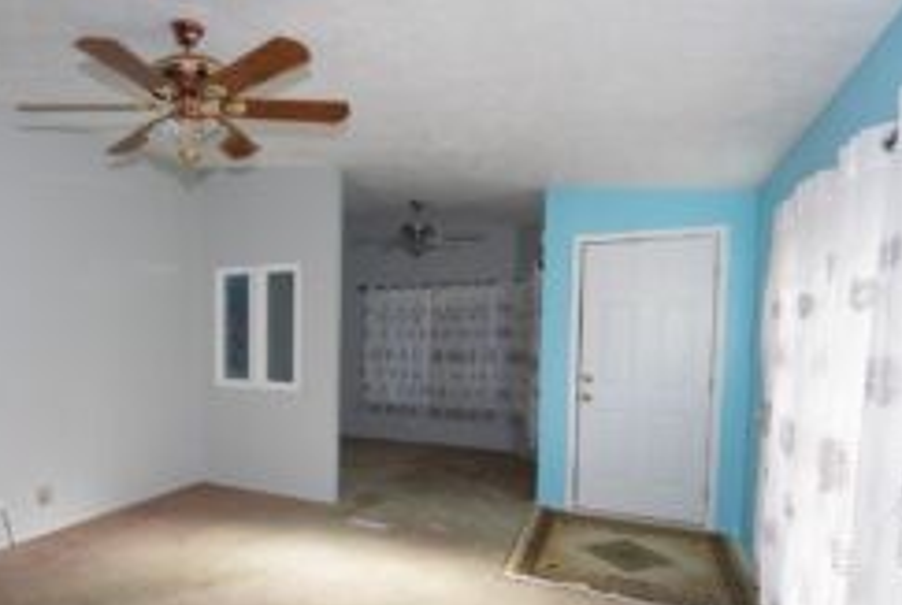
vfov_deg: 54.8
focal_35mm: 23
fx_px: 577
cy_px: 369
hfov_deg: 71.4
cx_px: 238
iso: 250
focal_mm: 14
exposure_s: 1/160
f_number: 4
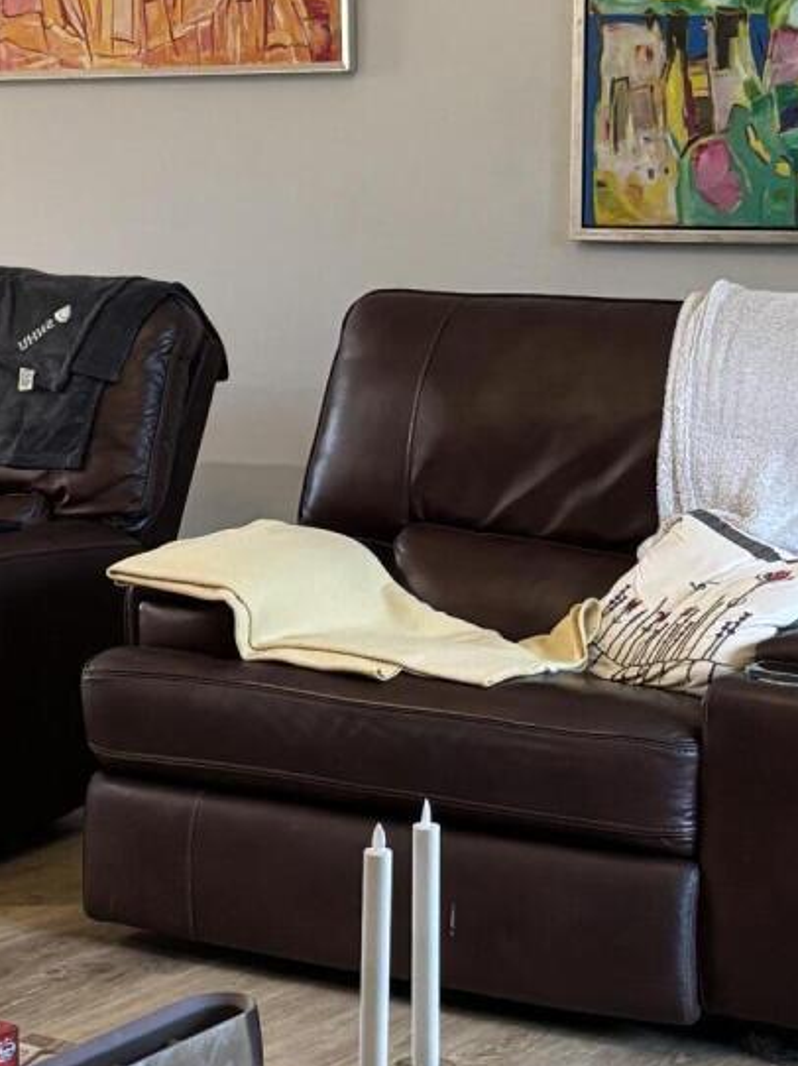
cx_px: 232
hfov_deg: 15.3
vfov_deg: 20.4
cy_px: 533
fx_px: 2953
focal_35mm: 96
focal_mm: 5.96
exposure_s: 1/60
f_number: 1.6
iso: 400
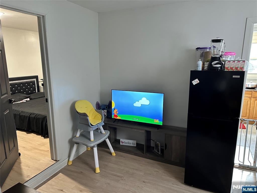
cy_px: 96
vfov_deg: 56.8
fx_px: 178
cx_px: 128
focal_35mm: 24
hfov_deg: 71.6
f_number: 1.78
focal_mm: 6.86
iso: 500
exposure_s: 1/60
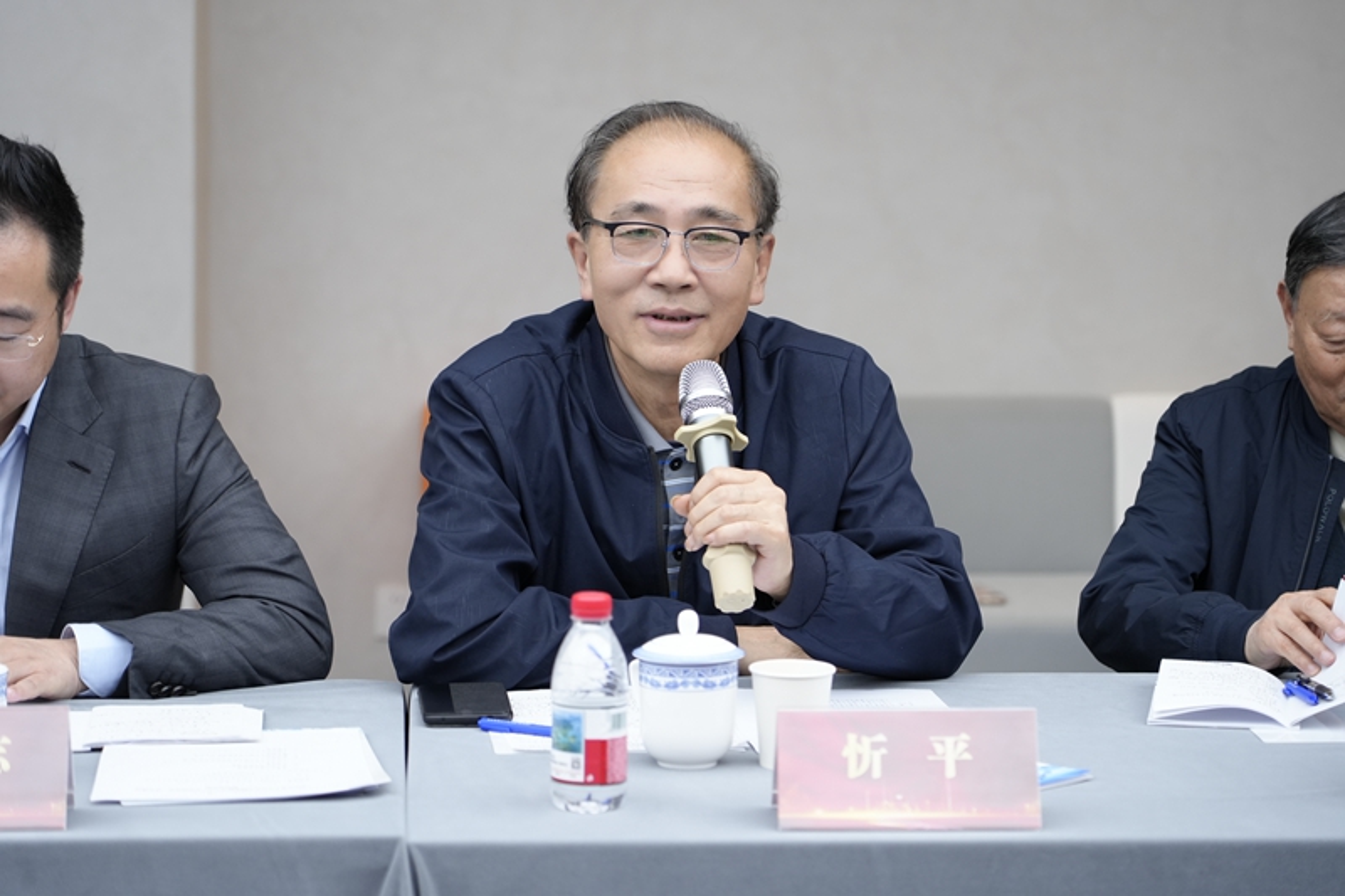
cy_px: 448
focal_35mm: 105
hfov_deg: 19.5
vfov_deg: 13.0
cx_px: 672
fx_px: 3922
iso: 1250
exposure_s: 1/250
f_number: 4
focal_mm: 105
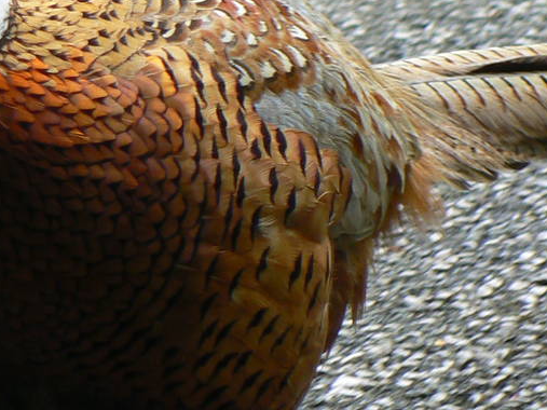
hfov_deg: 3.3
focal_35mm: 600
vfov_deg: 2.5
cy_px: 91
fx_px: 9479
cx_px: -42
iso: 80
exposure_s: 1/100
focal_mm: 31.6
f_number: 4
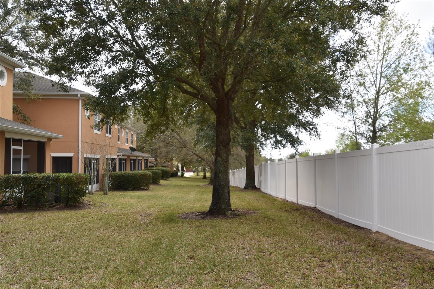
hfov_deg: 57.2
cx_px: 217
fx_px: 398
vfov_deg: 40.0
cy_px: 144
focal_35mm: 33
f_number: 6.3
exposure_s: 1/160
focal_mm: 22
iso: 100
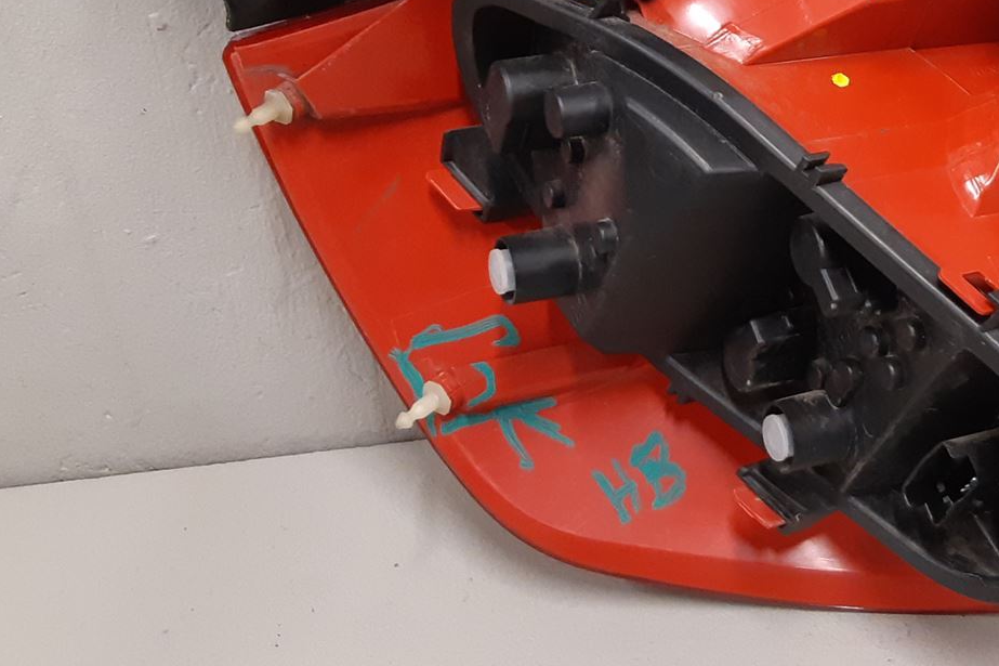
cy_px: 94
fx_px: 1665
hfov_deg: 32.2
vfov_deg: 22.2
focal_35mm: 60
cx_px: 846
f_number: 1.7
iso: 250
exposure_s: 1/50
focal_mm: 3.93
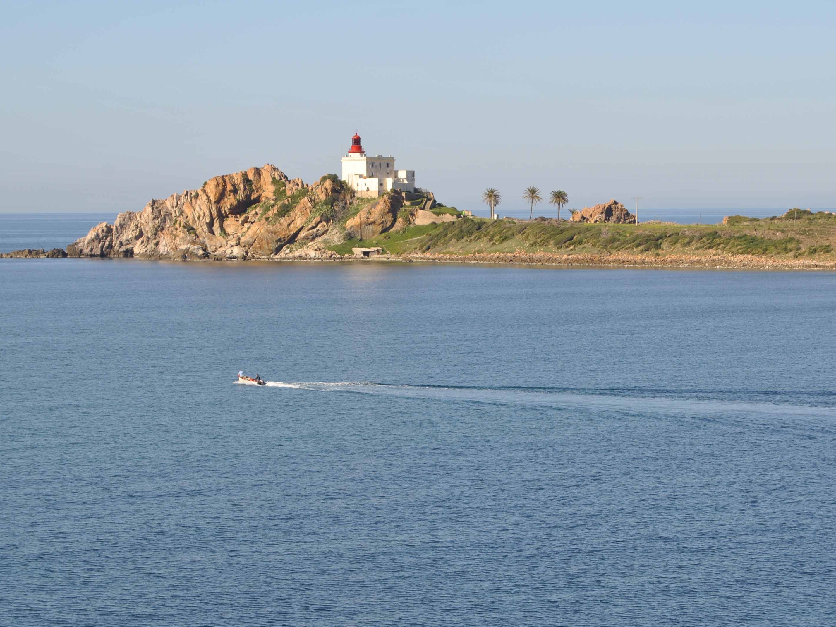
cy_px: 360
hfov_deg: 18.3
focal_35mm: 108
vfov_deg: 13.7
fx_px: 2600
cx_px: 423
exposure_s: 1/250
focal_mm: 55
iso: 100
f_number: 8
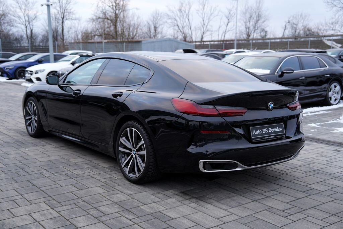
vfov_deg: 31.9
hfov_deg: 46.4
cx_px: 172
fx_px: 400
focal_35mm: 42
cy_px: 114
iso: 100
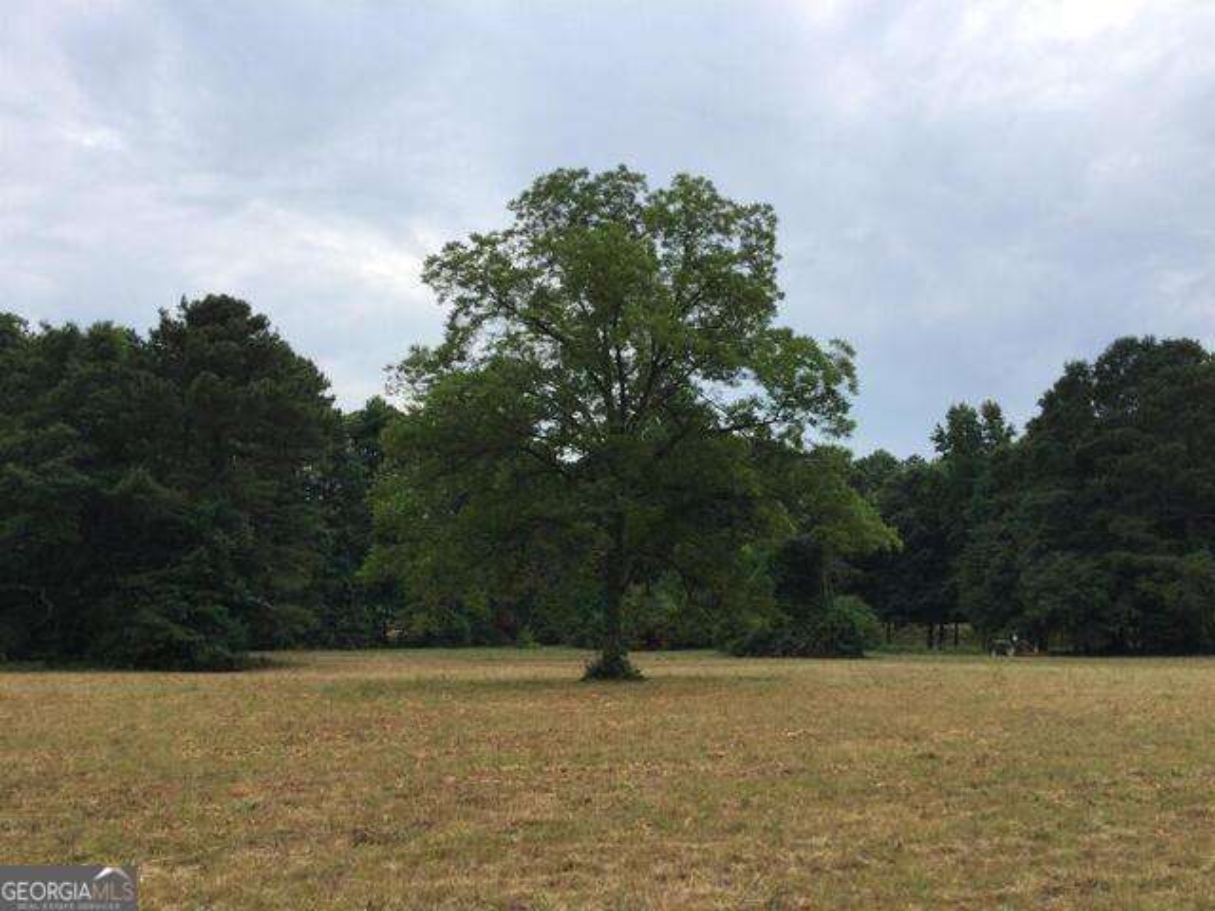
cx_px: 608
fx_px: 1088
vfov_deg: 45.4
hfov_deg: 58.4
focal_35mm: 31
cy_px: 456
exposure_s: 1/473
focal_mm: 3.3
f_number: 2.4
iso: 25
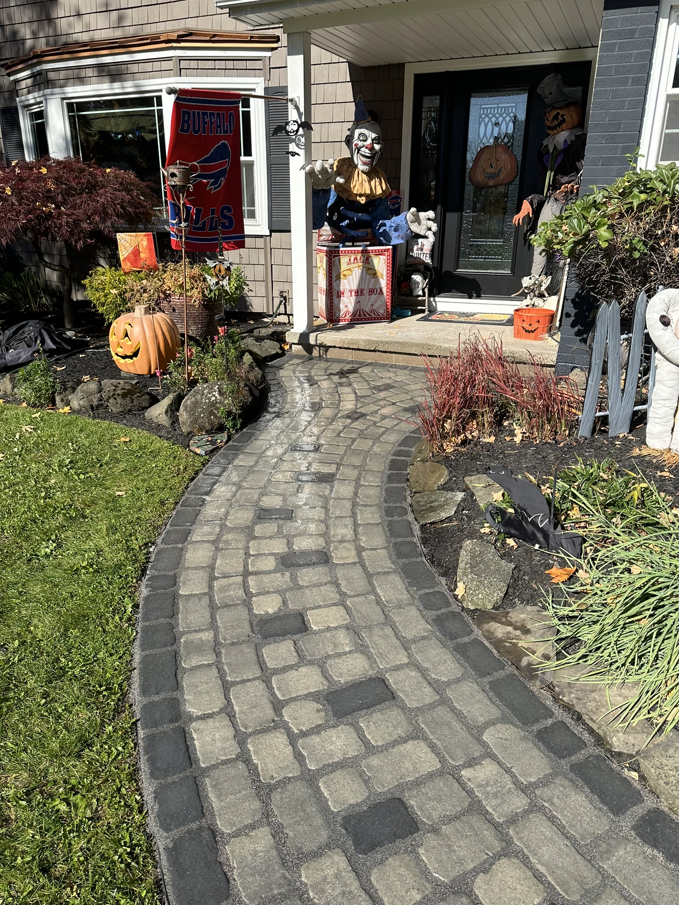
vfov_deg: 71.6
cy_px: 452
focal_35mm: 24
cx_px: 340
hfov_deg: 56.8
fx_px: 628
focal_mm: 6.86
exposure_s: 1/3058
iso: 80
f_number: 1.78
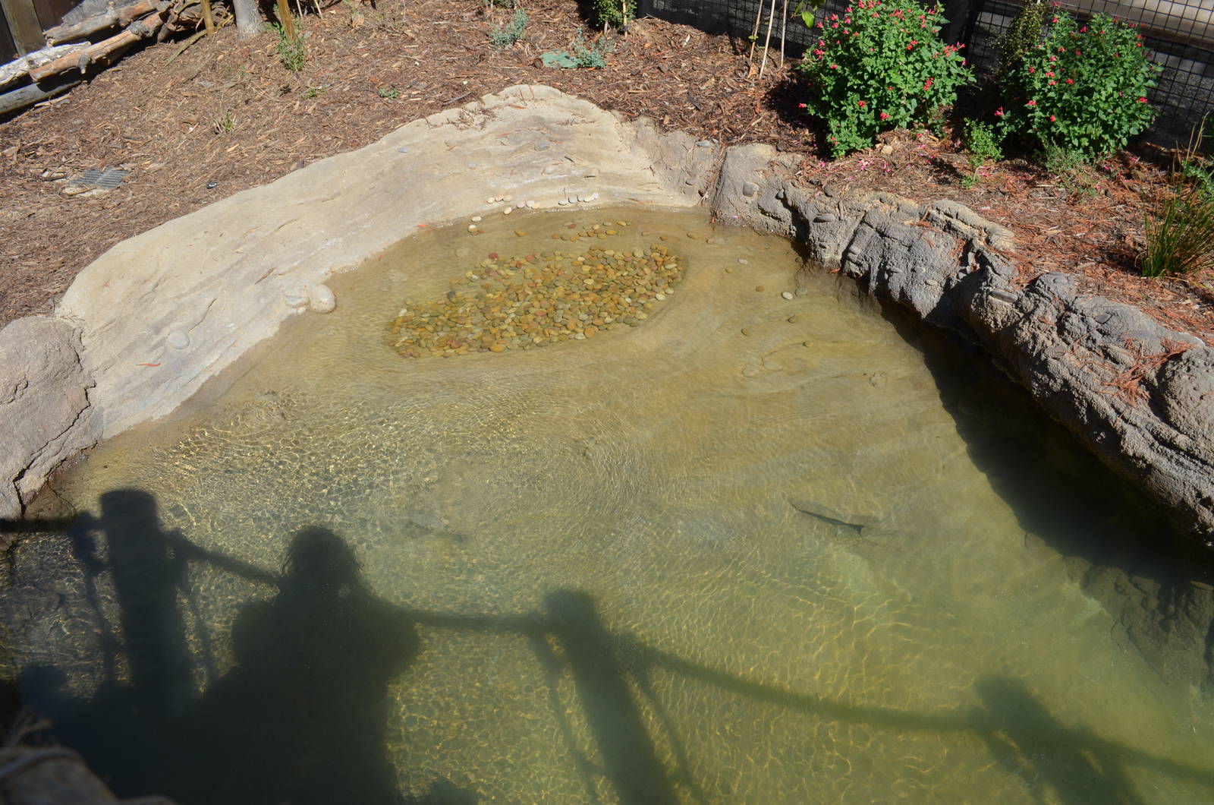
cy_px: 402
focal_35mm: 27
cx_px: 607
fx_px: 909
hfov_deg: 67.5
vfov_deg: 47.7
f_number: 8
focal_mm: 18
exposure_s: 1/250
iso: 100
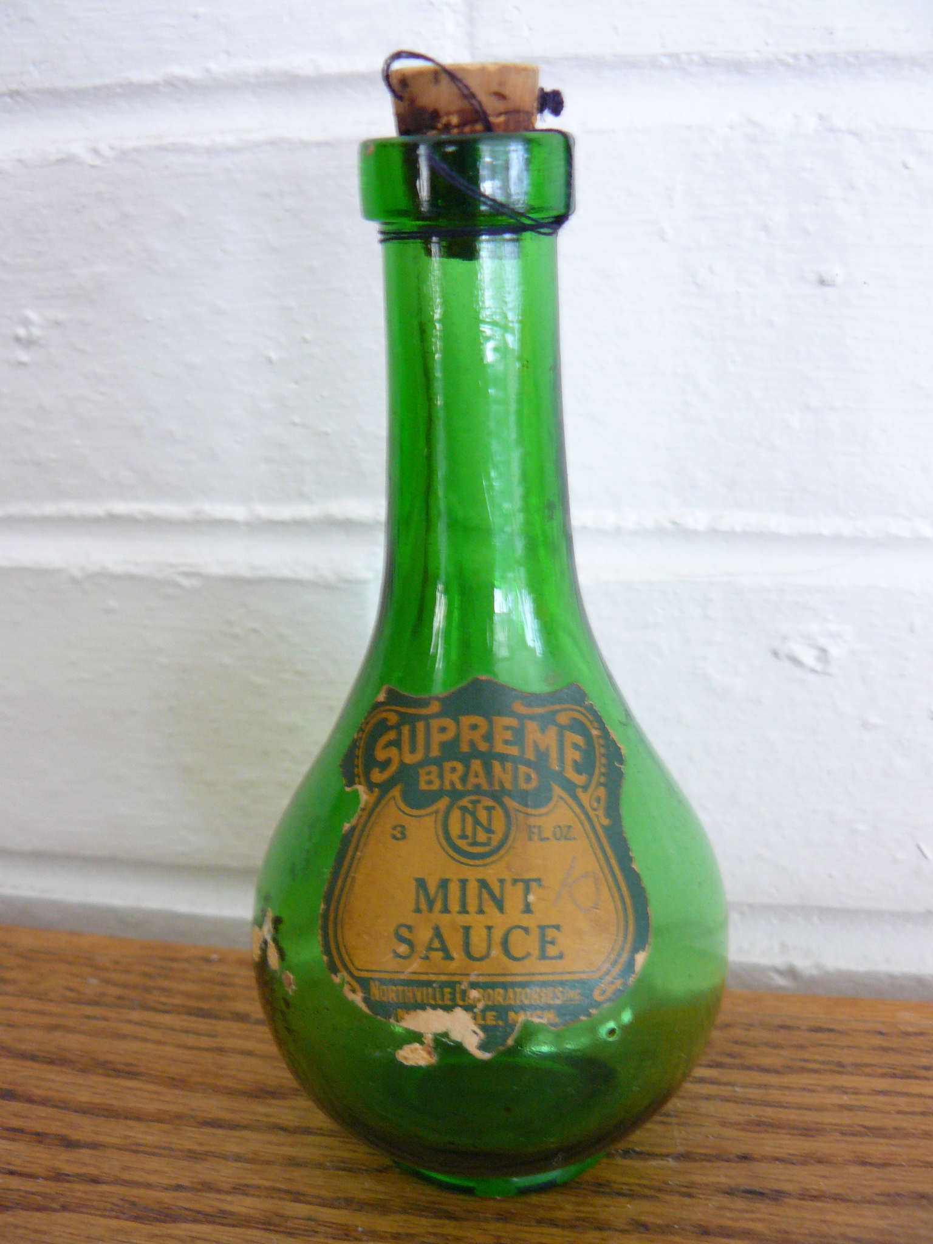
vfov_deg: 51.4
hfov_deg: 39.7
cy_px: 622
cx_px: 466
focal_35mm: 36
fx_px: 1294
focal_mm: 6
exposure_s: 1/8
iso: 200
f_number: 2.8
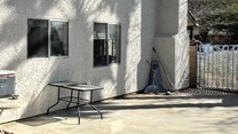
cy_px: 45
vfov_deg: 25.3
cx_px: -40
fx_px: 297
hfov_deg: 35.5
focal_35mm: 47
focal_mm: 2.22
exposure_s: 1/980
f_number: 2.2
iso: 50
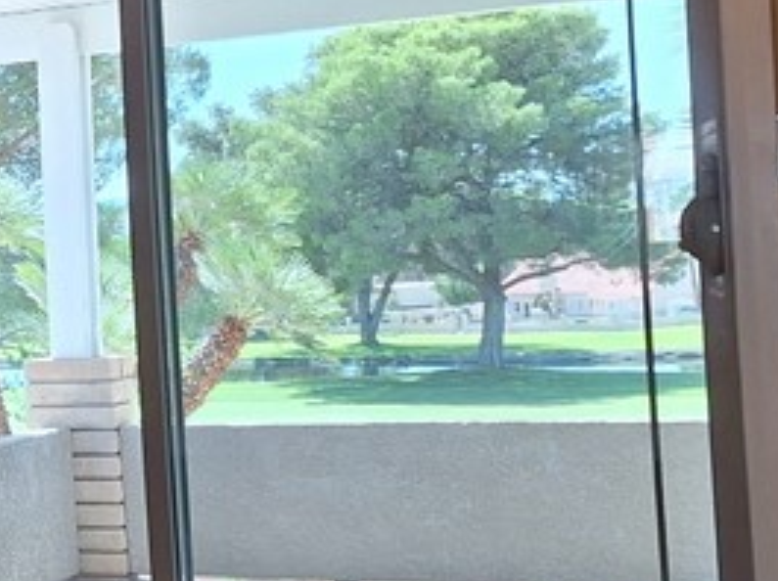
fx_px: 1998
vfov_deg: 16.5
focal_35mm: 89
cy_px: 246
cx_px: -238
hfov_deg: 20.2
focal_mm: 5.54
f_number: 1.8
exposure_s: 1/134
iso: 40
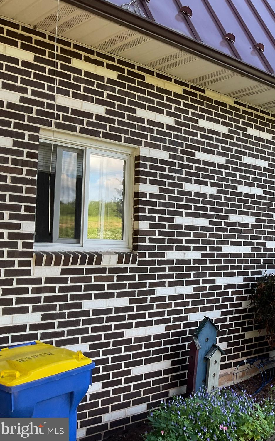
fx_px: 504
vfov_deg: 47.2
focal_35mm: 42
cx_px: 296
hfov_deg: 28.1
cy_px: 216
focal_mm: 3
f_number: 1.8
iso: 20
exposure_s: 1/122
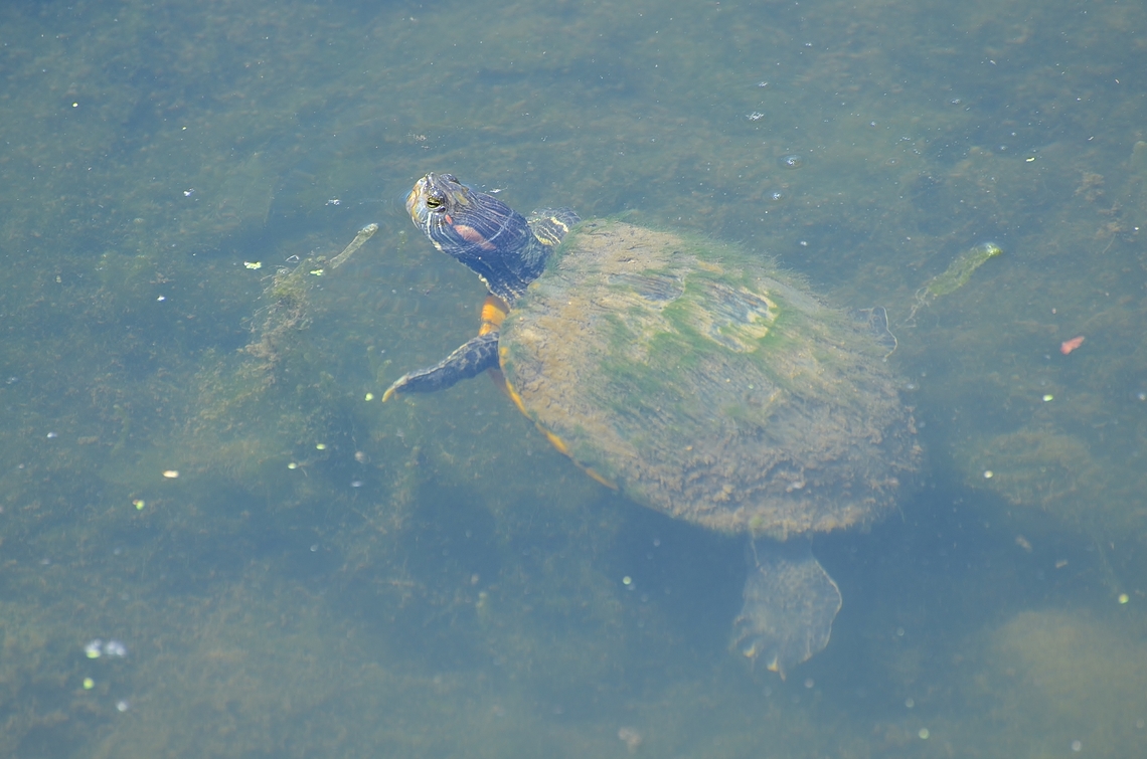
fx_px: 11923
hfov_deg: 5.5
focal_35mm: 375
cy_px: 380
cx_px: 574
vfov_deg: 3.6
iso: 250
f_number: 5.6
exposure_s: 1/500
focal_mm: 250
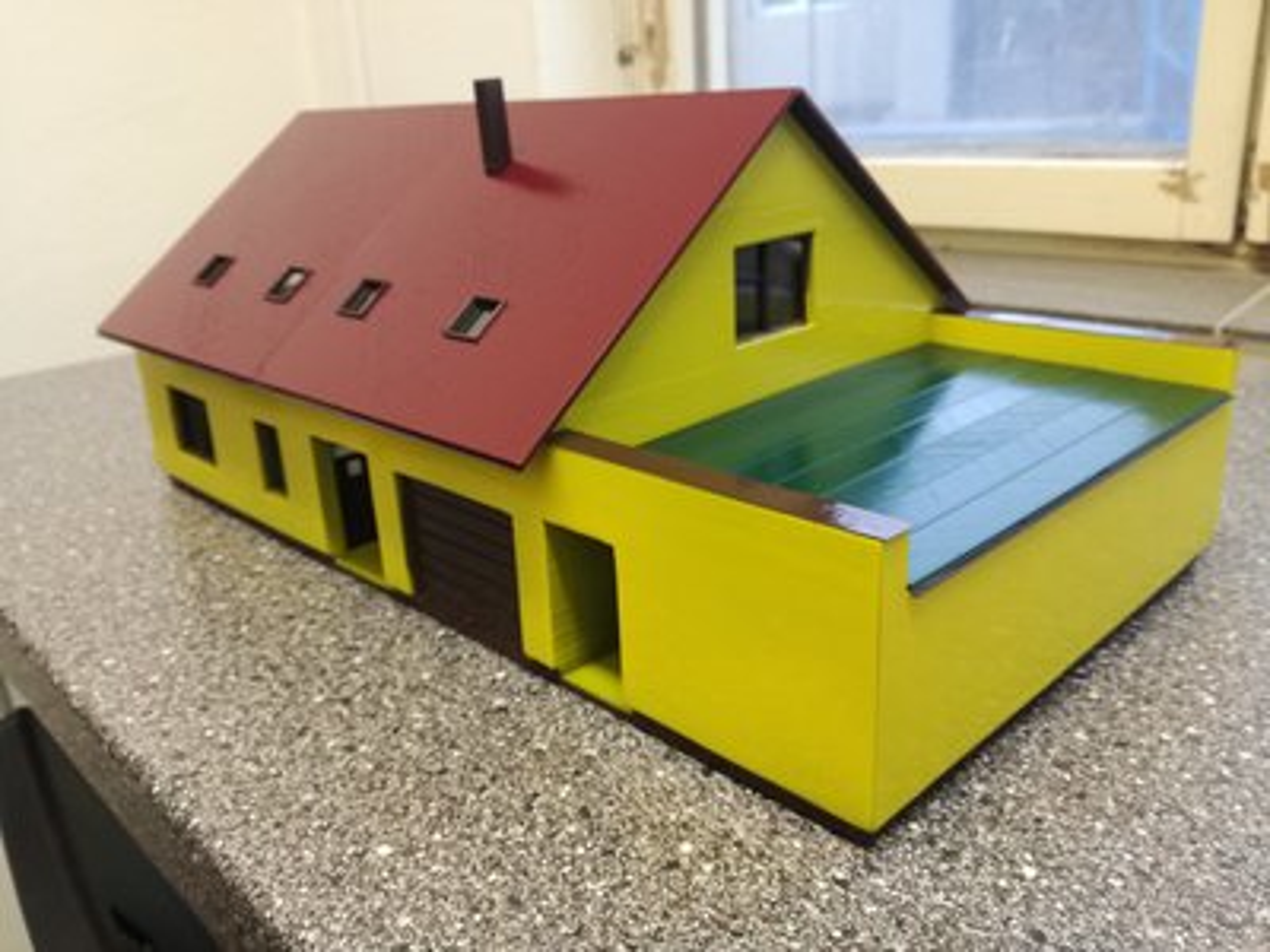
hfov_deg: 65.3
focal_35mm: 27
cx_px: 635
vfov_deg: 51.4
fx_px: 991
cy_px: 476
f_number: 2
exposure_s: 1/33.3
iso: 125
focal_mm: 3.79
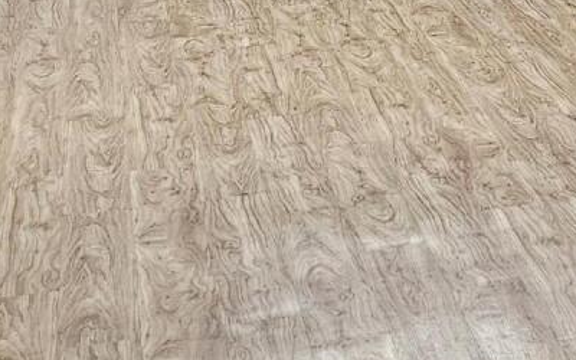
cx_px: 1074
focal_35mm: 122
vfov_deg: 10.6
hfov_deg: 14.7
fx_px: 1915
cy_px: -6
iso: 200
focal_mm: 6.3
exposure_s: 1/120
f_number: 1.7
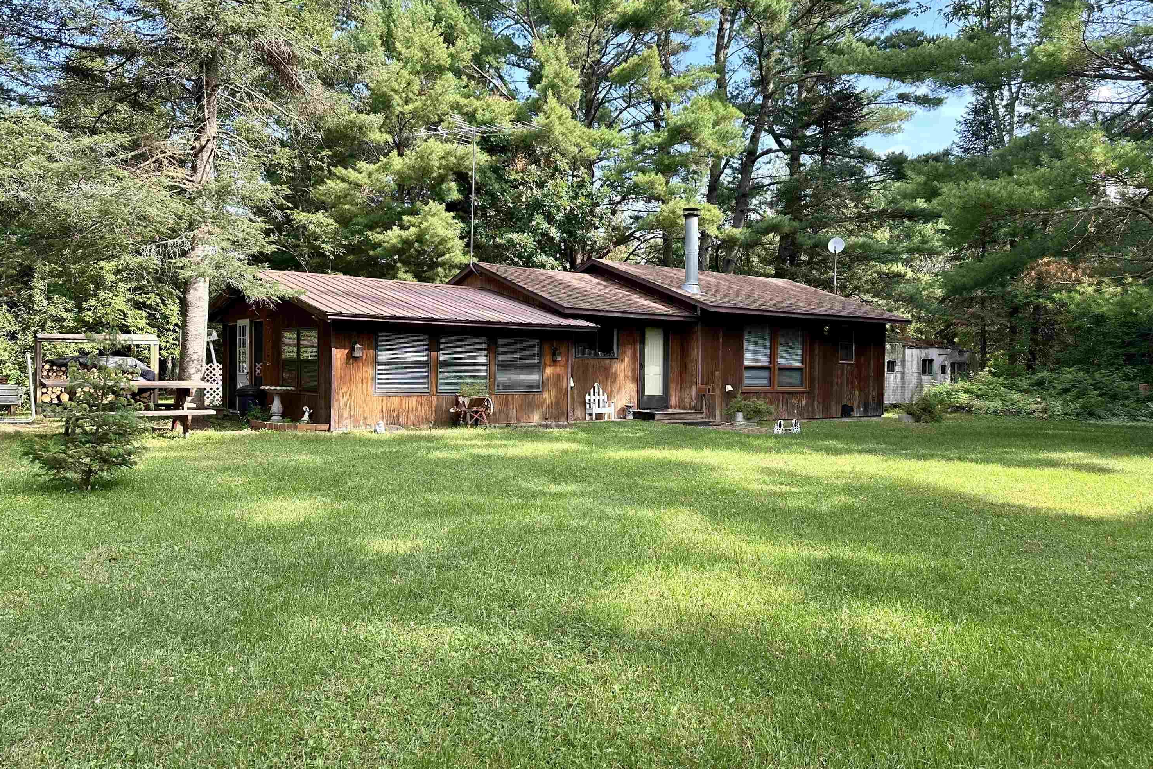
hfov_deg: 69.4
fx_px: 833
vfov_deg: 49.5
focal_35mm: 26
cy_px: 371
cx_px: 592
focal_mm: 6.86
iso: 80
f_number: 1.78
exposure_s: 1/549
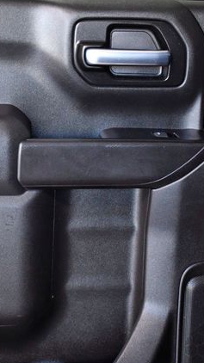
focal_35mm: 100
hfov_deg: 12.0
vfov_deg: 21.4
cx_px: 28
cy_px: 181
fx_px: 963
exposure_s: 1/160
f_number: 4.5
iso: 2500
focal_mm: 42
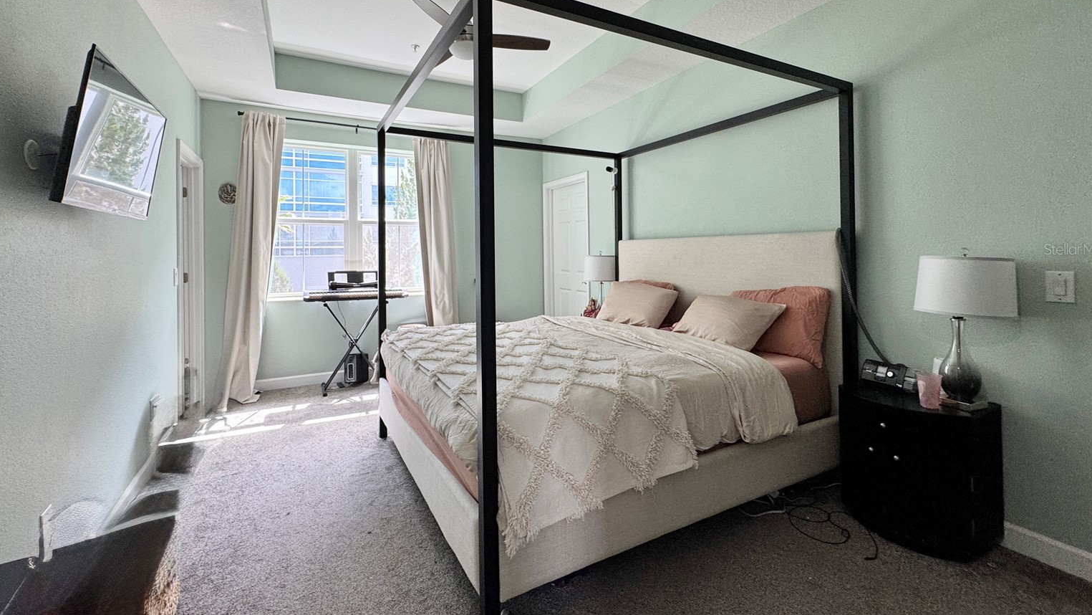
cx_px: 538
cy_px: 249
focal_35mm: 16
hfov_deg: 99.4
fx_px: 463
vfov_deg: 66.5
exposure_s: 1/120
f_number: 2.2
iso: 125
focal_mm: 2.22
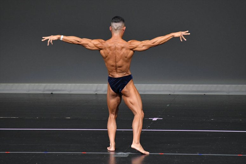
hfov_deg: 5.5
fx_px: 2561
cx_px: 123
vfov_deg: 3.7
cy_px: 82
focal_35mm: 375
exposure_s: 1/400
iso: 4000
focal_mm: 250
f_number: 5.6
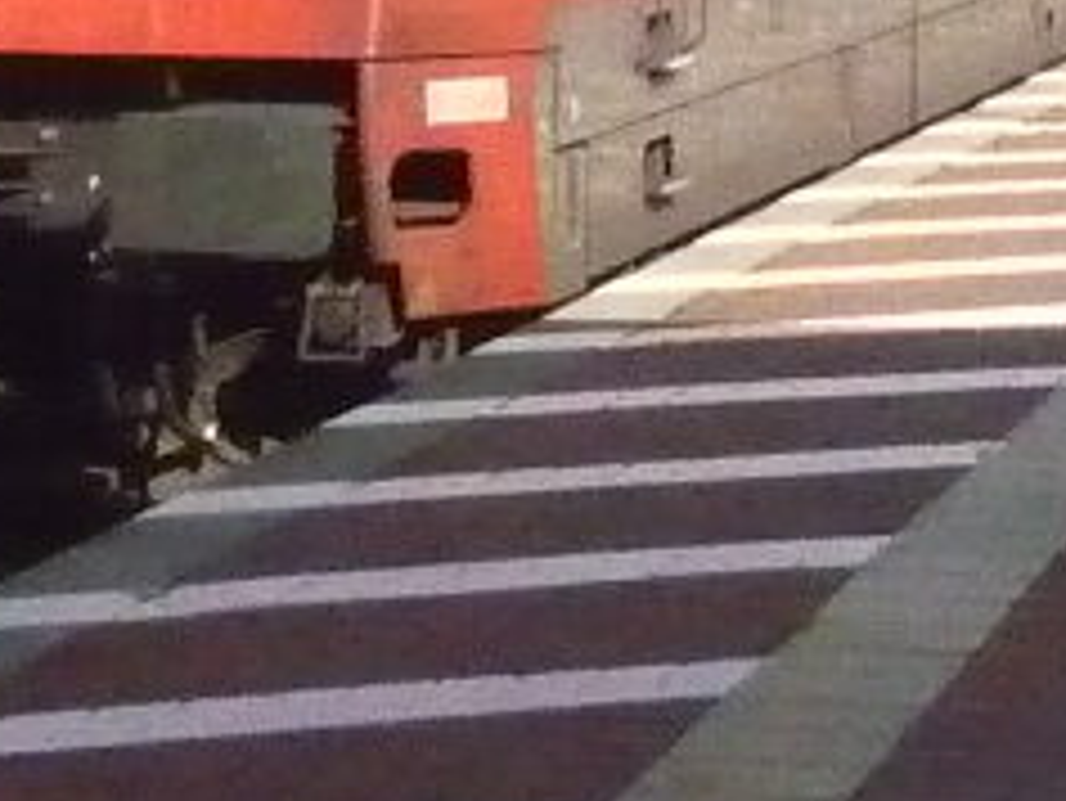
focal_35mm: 89
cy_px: -148
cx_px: 436
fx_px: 2742
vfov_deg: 16.0
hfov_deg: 22.0
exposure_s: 1/2000
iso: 1600
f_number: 8
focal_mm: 5.5
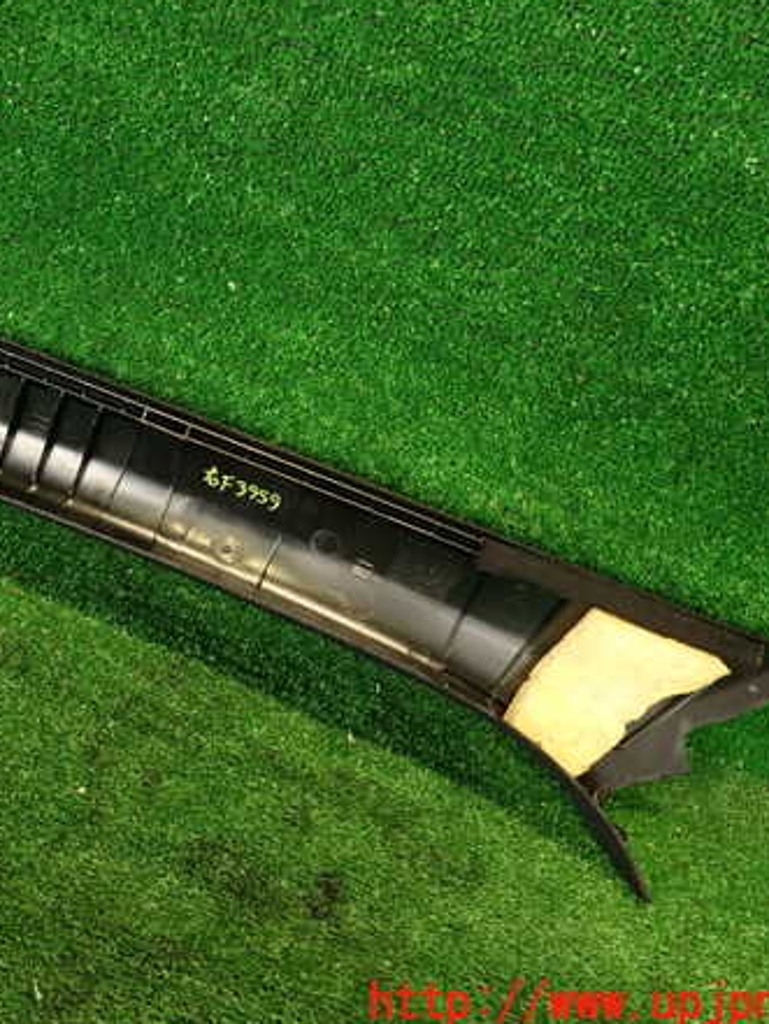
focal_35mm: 34
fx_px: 1007
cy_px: 511
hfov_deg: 40.7
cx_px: 197
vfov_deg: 53.9
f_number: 2
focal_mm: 4.5
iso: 200
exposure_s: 1/30
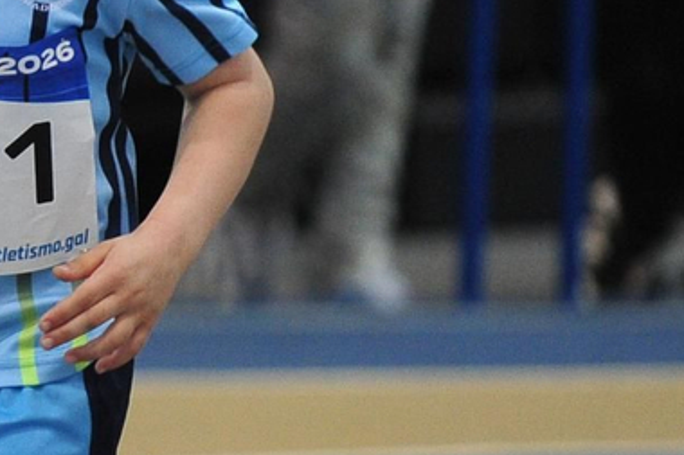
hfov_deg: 2.4
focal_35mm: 841
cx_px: -275
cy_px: 37
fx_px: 15971
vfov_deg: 1.6
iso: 3200
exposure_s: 1/500
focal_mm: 200
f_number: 2.8
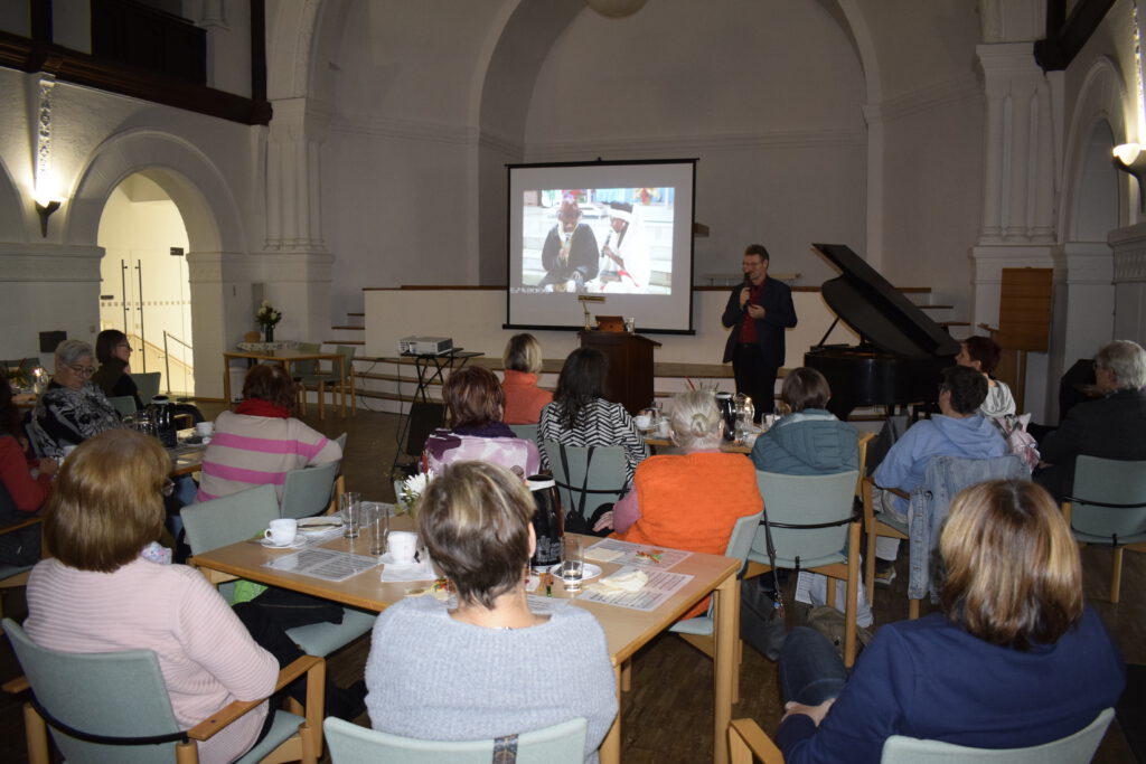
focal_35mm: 27
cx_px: 573
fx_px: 860
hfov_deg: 67.4
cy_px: 382
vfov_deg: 47.9
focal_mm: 18
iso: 1600
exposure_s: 1/60
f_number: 3.5
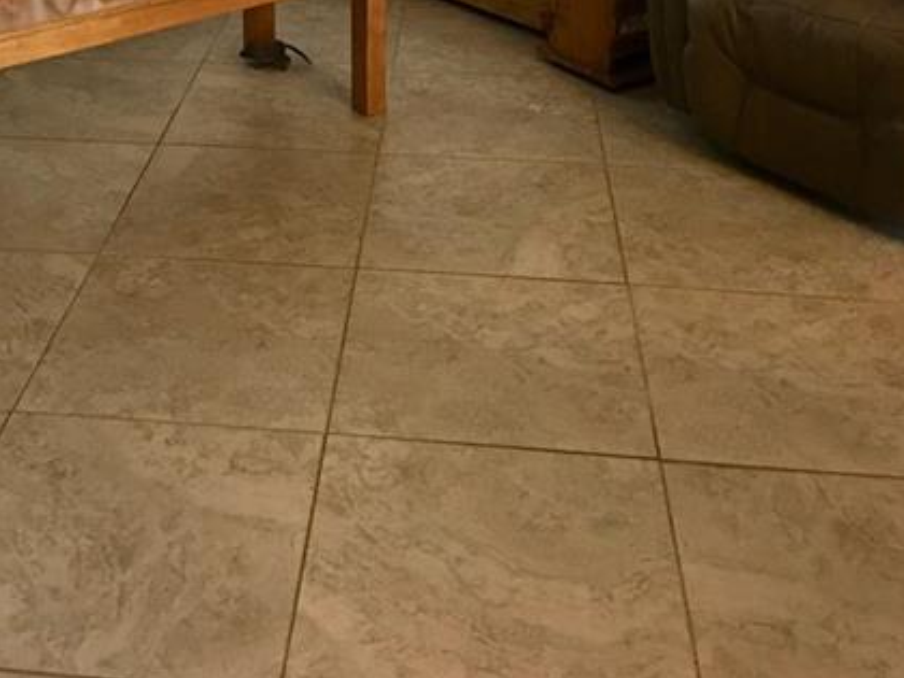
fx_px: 1384
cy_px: -108
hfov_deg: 35.8
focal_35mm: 53
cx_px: 306
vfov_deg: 25.1
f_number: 2.2
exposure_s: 1/15
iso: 80
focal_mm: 4.15
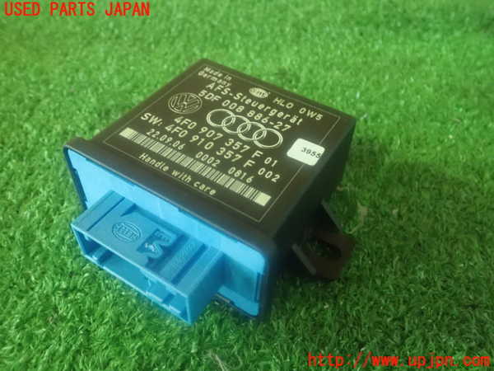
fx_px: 428
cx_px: 247
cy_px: 186
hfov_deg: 60.0
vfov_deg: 46.8
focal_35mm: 30
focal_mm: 5.5
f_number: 2.3
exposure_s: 1/20
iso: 1600
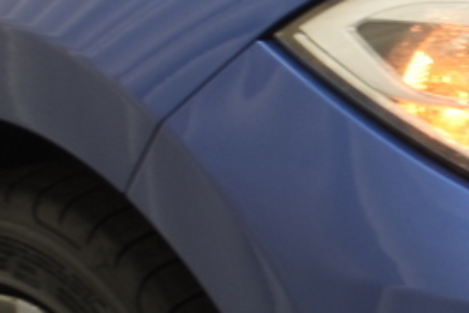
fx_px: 3947
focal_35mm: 303
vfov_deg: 4.5
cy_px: 427
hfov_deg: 6.3
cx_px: 1313
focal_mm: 34
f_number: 4.5
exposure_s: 1/4
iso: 200
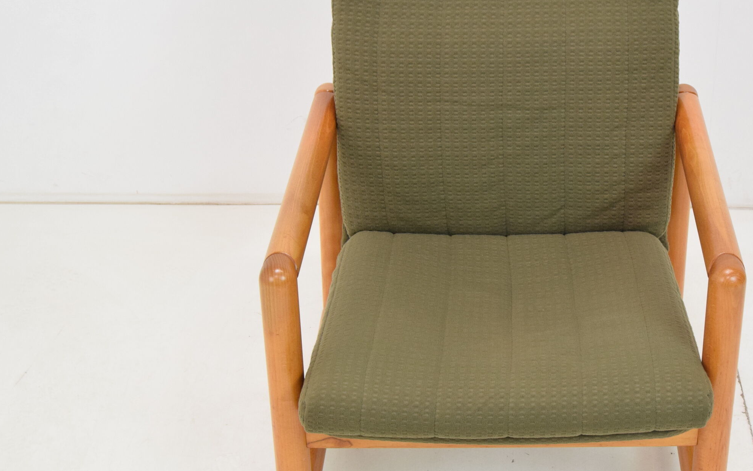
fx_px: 1231
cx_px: 509
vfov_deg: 21.6
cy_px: 254
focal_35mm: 60
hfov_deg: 33.7
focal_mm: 26
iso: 1600
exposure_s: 1/160
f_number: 6.3
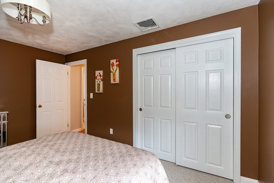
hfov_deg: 93.3
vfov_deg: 70.5
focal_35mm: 17
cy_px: 92
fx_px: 129
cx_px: 137
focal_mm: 17
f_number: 6.3
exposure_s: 1/2.5
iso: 320
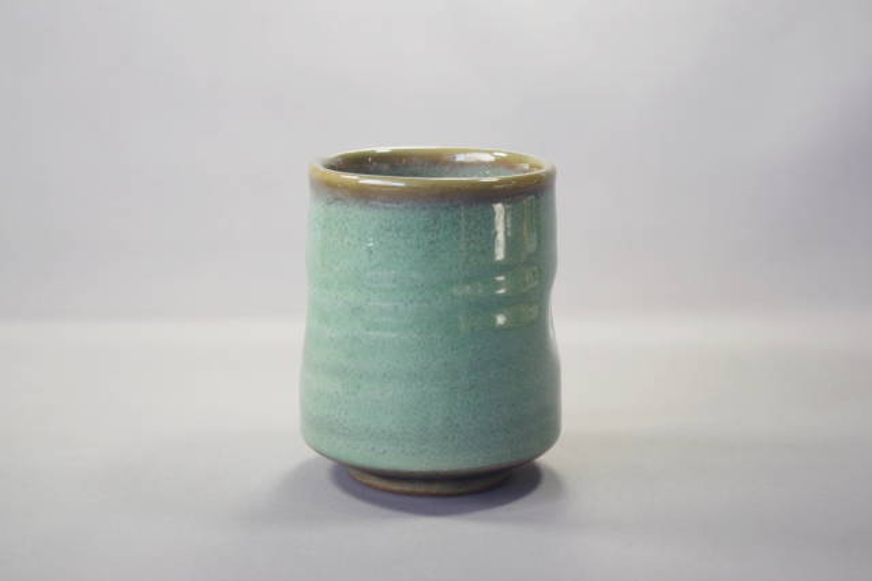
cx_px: 436
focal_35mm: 72
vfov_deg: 18.9
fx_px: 1743
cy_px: 290
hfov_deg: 28.1
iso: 400
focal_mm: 47.5
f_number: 7.1
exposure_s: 1/200
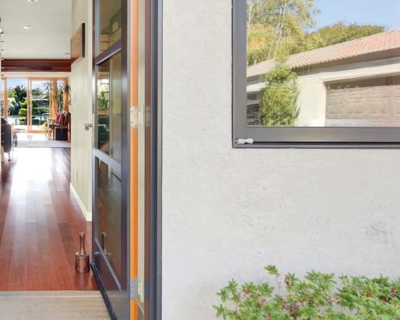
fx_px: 355
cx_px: 31
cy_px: 102
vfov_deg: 47.6
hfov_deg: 51.1
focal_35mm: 30
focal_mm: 14
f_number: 14
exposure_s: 1/5
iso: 100
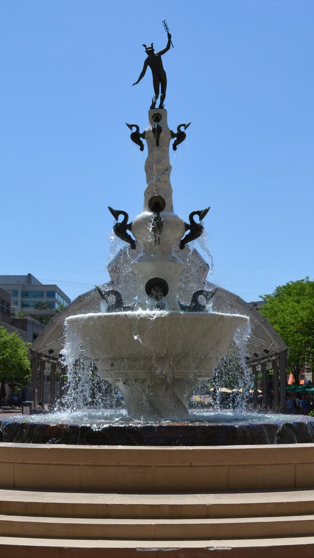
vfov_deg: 36.6
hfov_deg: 21.1
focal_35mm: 57
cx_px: 158
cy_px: 279
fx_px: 844
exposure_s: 1/320
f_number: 9
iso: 100
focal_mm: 24
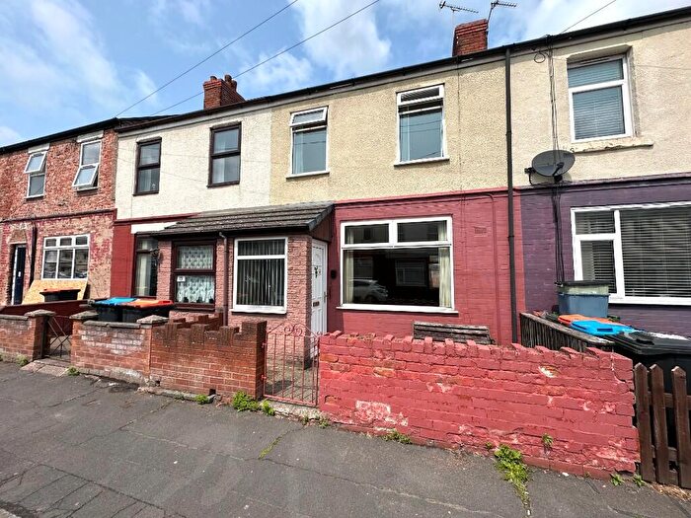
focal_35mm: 14
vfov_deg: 85.7
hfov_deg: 102.1
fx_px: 279
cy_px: 259
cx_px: 346
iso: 50
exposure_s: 1/2564
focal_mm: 2.22
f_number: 2.2
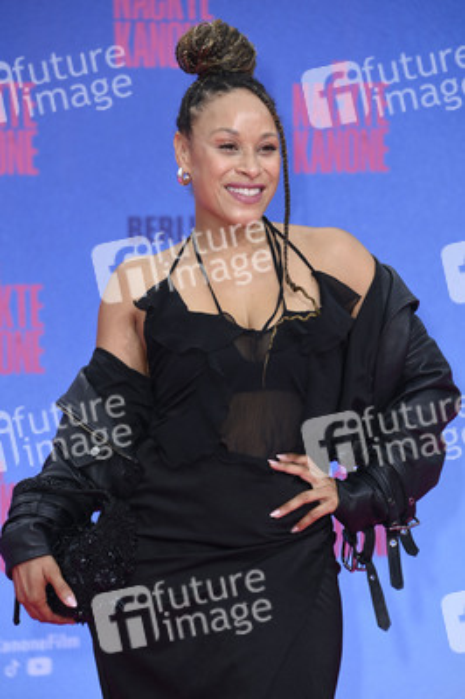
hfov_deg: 7.6
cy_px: 350
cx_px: 232
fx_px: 3493
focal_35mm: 180
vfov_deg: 11.4
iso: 250
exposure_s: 1/250
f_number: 6.3
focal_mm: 180
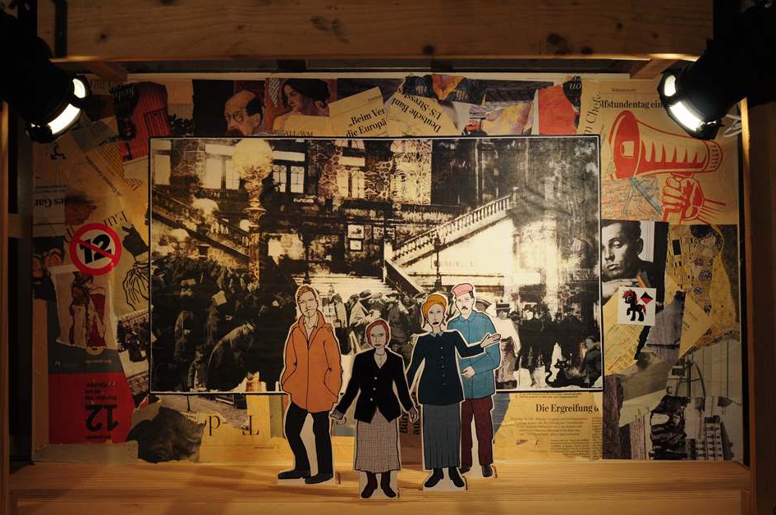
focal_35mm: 39
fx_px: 840
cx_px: 377
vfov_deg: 34.1
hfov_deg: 49.6
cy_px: 275
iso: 400
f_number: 8
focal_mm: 24
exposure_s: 1/30
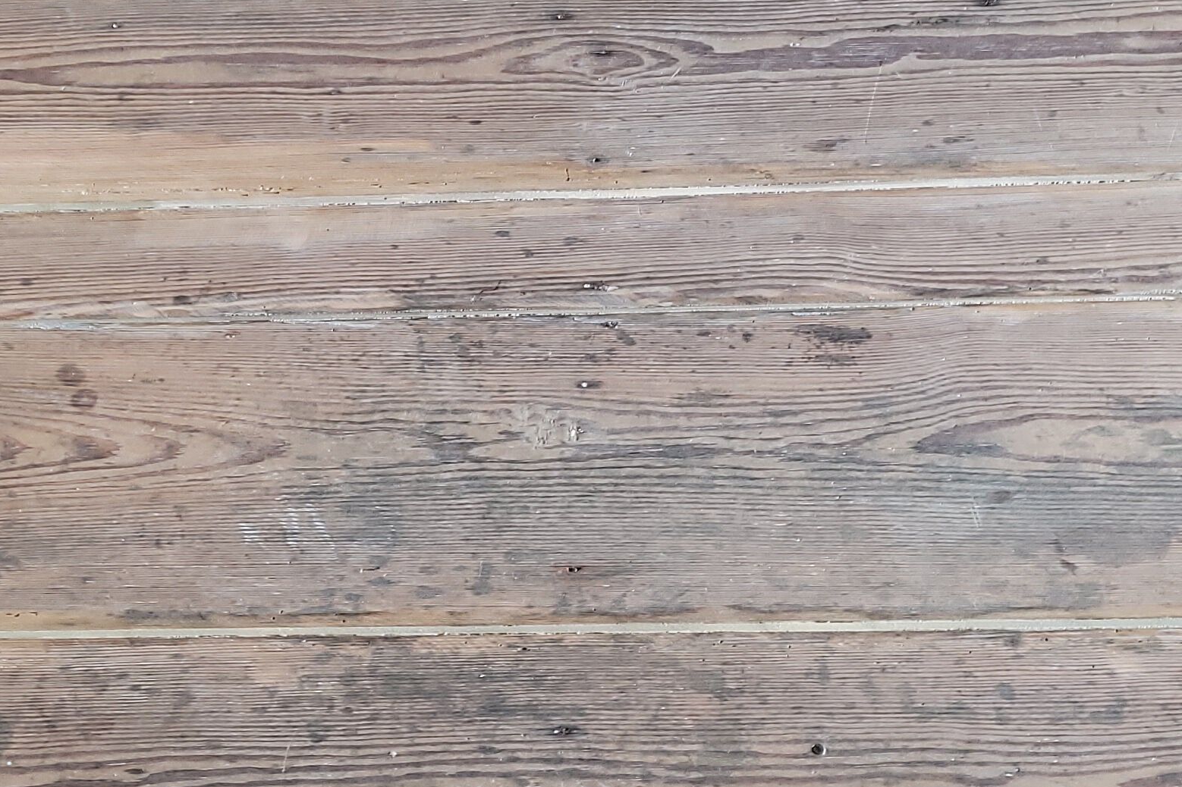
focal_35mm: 70
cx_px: 642
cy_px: 610
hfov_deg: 28.8
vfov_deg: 19.3
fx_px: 2298
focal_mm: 5.4
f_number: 1.8
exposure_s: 1/33
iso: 100
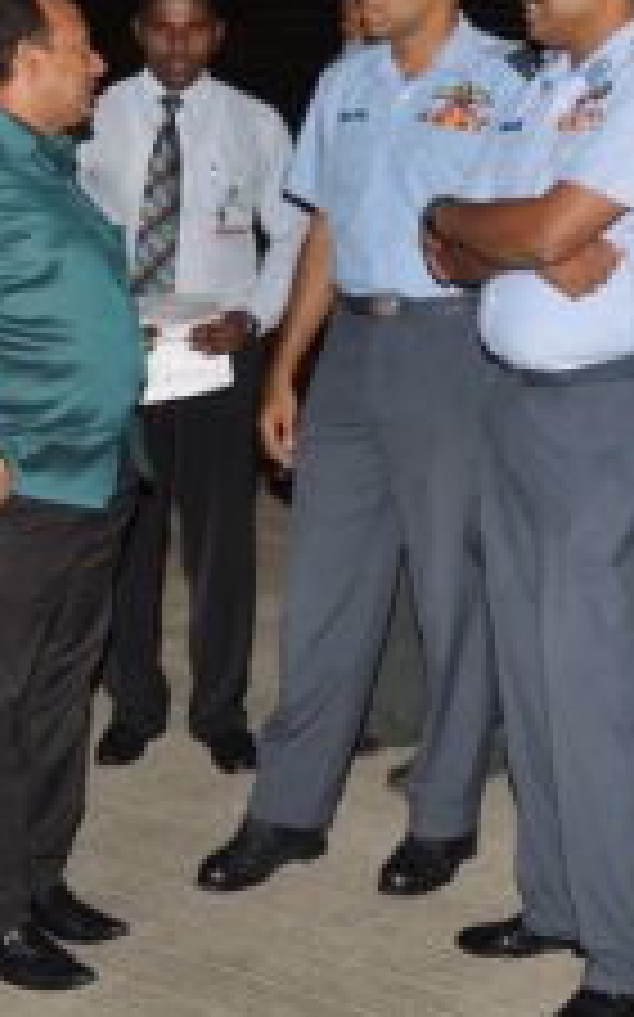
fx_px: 2021
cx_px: 517
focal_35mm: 73
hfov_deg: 17.7
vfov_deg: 28.1
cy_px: 382
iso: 200
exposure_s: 1/30
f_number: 3.5
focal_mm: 18
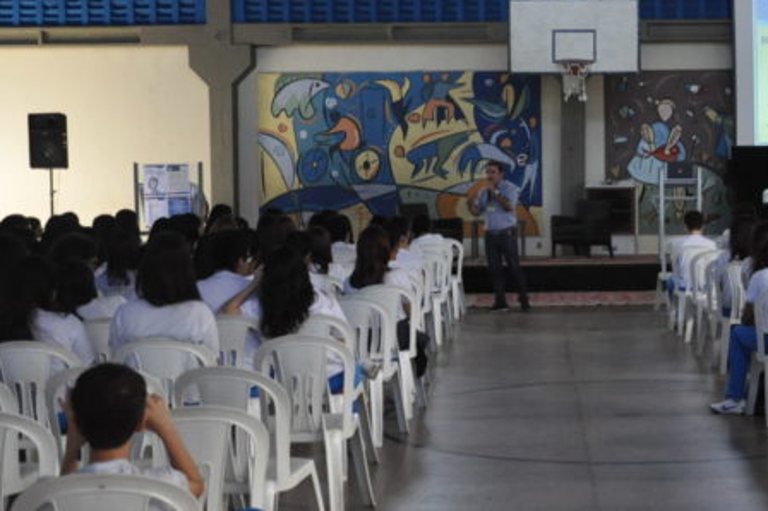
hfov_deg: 27.6
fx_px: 1535
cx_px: 602
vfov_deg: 18.9
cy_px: 226
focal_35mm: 72
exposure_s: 1/250
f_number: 4
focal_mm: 28
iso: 2000
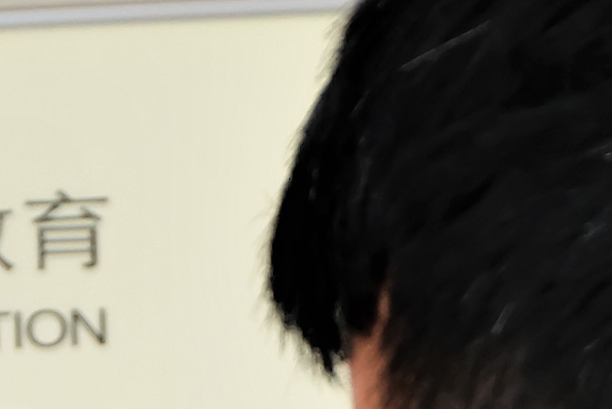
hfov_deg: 6.4
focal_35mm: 320
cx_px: -143
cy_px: 948
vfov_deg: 4.2
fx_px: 5441
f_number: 5
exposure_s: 1/85
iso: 400
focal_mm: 31
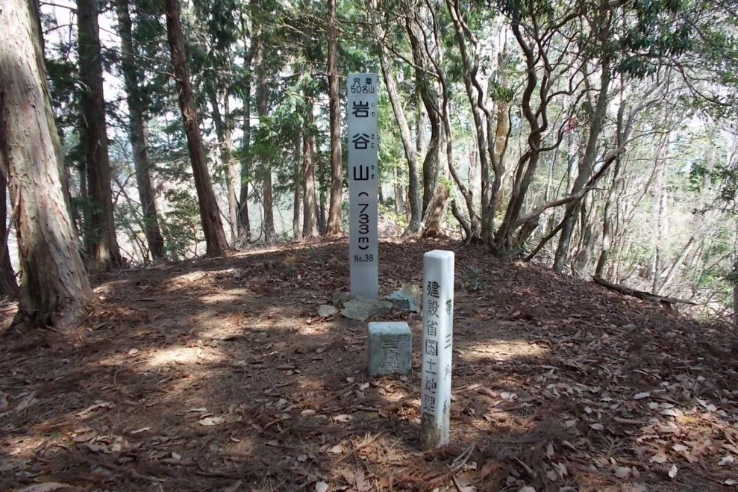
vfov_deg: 46.4
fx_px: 574
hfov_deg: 65.5
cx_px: 378
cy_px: 259
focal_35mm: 28
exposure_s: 1/80
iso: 80
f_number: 3.2
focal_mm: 4.6
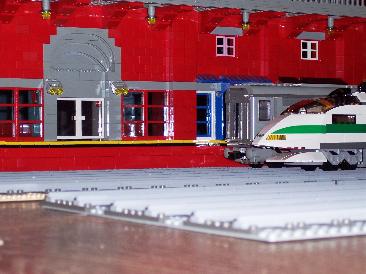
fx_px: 1237
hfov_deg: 16.8
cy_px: 137
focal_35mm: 117
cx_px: 183
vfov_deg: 12.7
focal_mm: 24
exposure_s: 1/125
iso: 100
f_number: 4.8
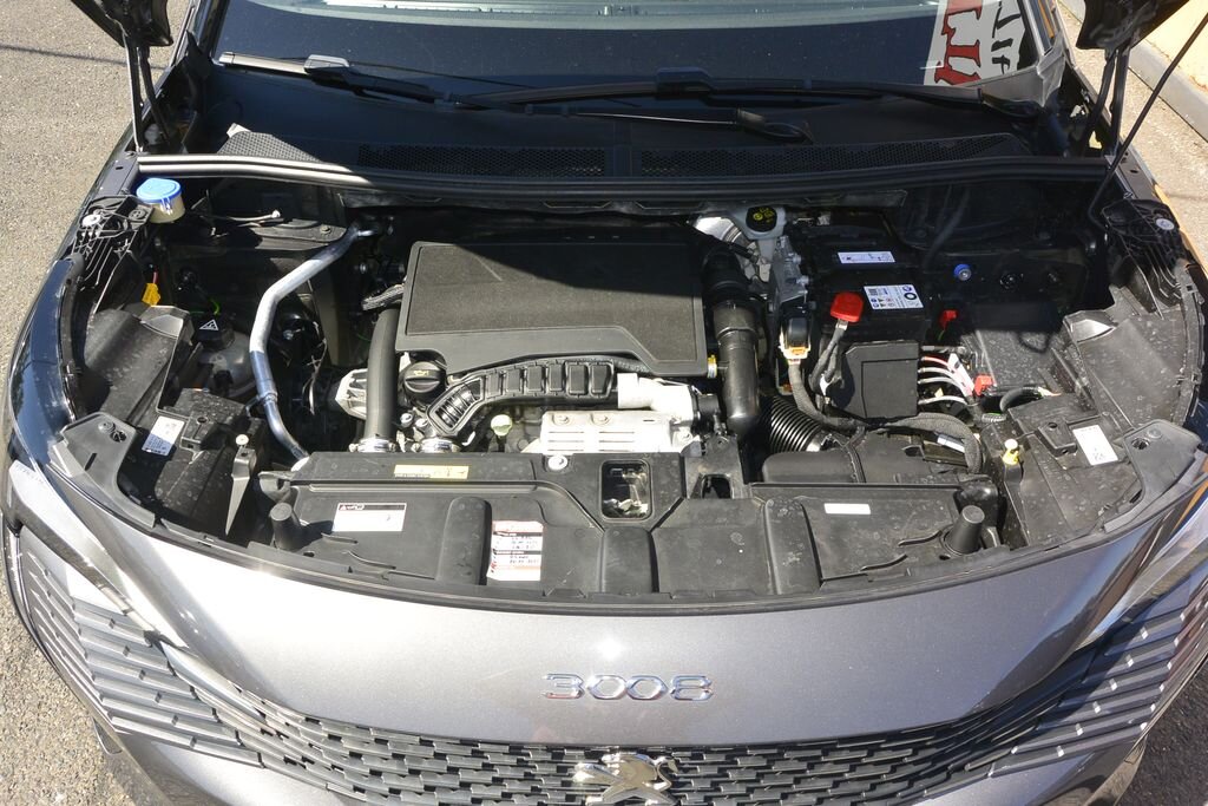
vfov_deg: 47.9
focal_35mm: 27
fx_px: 906
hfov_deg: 67.4
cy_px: 403
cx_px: 604
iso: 160
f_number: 6.3
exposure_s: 1/250
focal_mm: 10
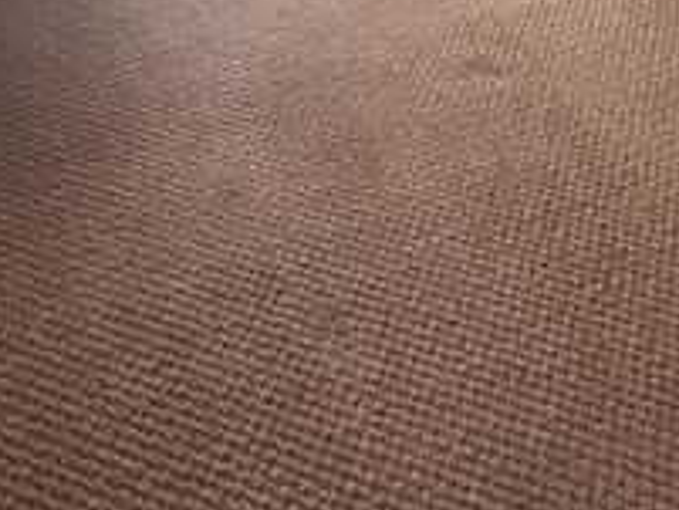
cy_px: -351
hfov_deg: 38.6
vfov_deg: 21.8
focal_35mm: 49
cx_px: 252
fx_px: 962
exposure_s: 1/99
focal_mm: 2.22
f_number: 2.2
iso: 50
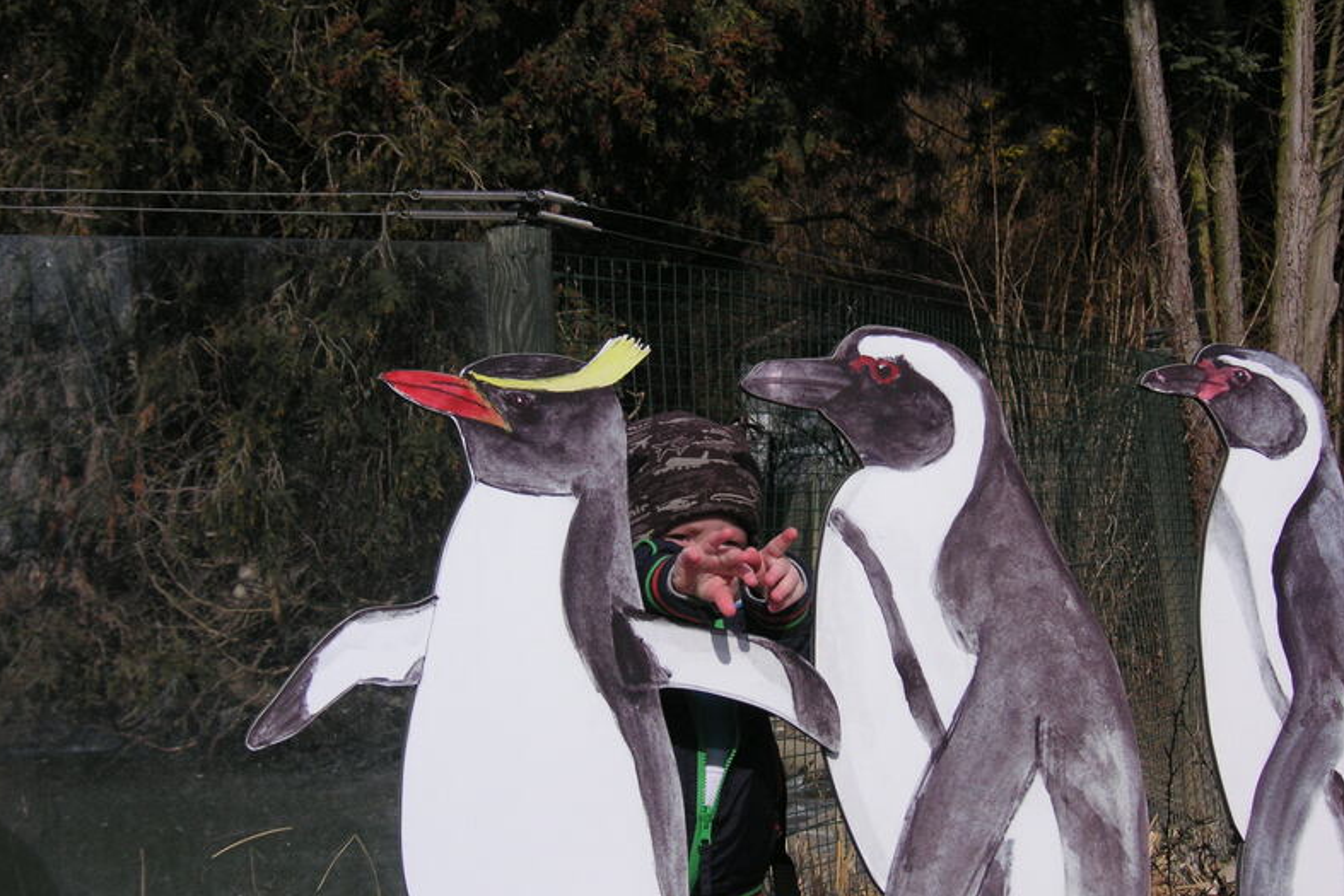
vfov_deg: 24.2
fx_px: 2091
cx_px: 668
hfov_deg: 35.6
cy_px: 468
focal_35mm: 56
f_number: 9.5
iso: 50
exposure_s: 1/180
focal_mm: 8.9
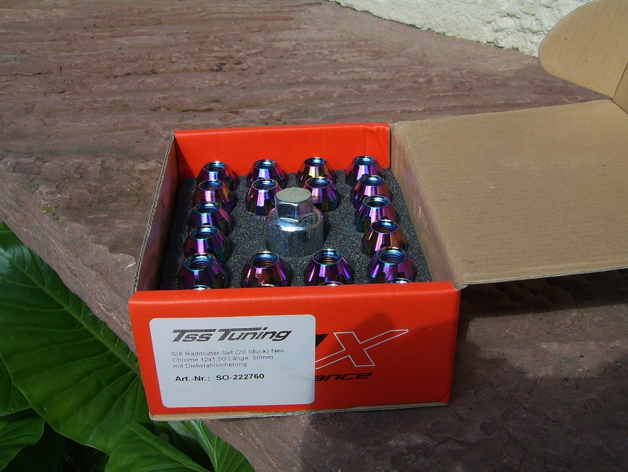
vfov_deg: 37.7
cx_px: 314
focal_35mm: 38
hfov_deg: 49.0
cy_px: 236
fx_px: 690
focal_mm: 7.8
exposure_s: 1/320
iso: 50
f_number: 6.4
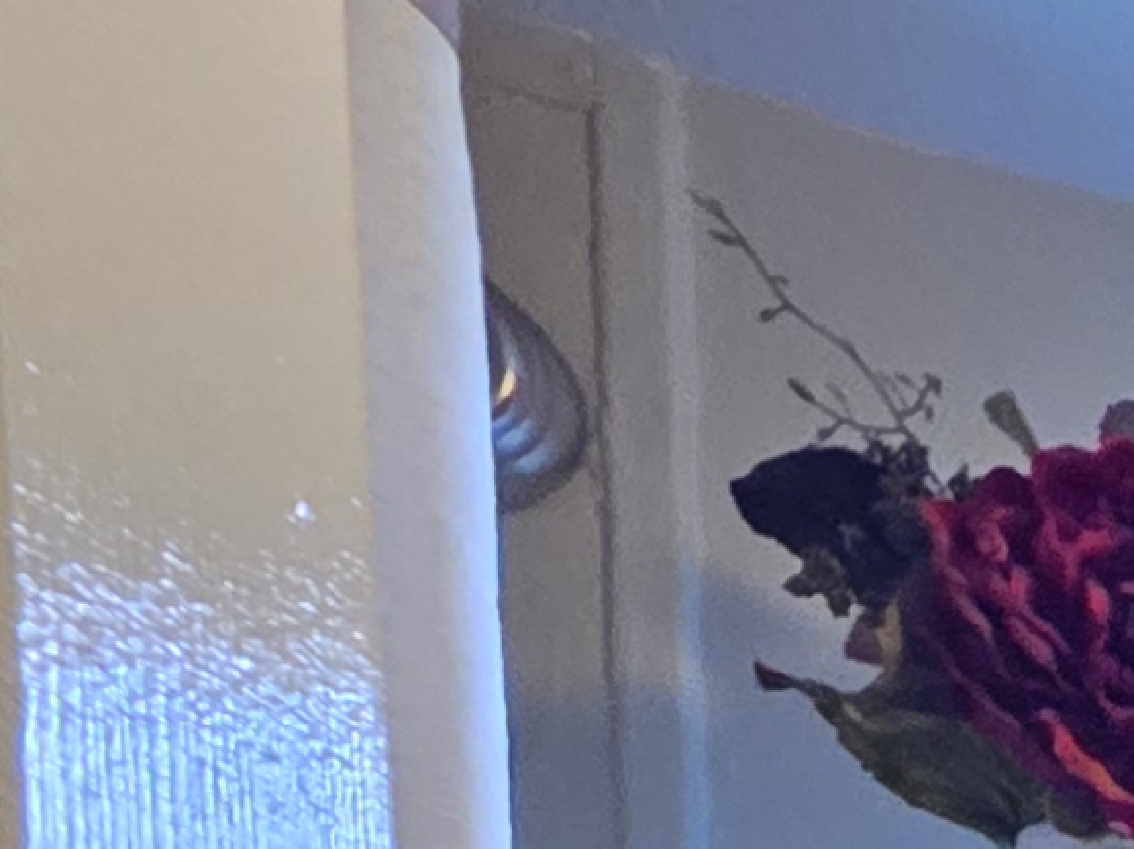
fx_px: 2947
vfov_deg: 10.4
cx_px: 3588
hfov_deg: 10.8
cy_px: 2680
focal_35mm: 90
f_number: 1.9
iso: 400
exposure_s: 1/60
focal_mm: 2.2
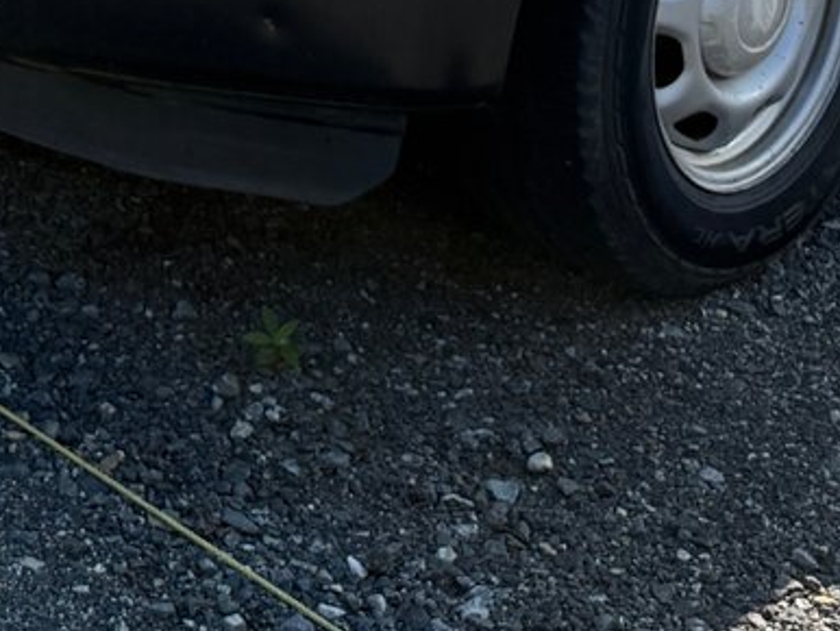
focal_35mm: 94
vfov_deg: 13.9
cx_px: -180
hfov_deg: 19.6
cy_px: -519
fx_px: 2282
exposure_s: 1/4975
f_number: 1.78
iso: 125
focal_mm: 6.76
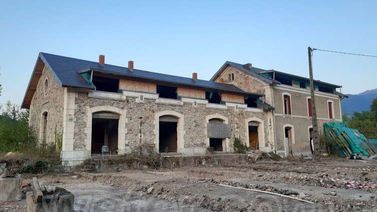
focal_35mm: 29
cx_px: 184
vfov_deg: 40.2
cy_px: 109
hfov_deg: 66.1
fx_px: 290
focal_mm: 3.92
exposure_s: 1/208
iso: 40
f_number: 1.7
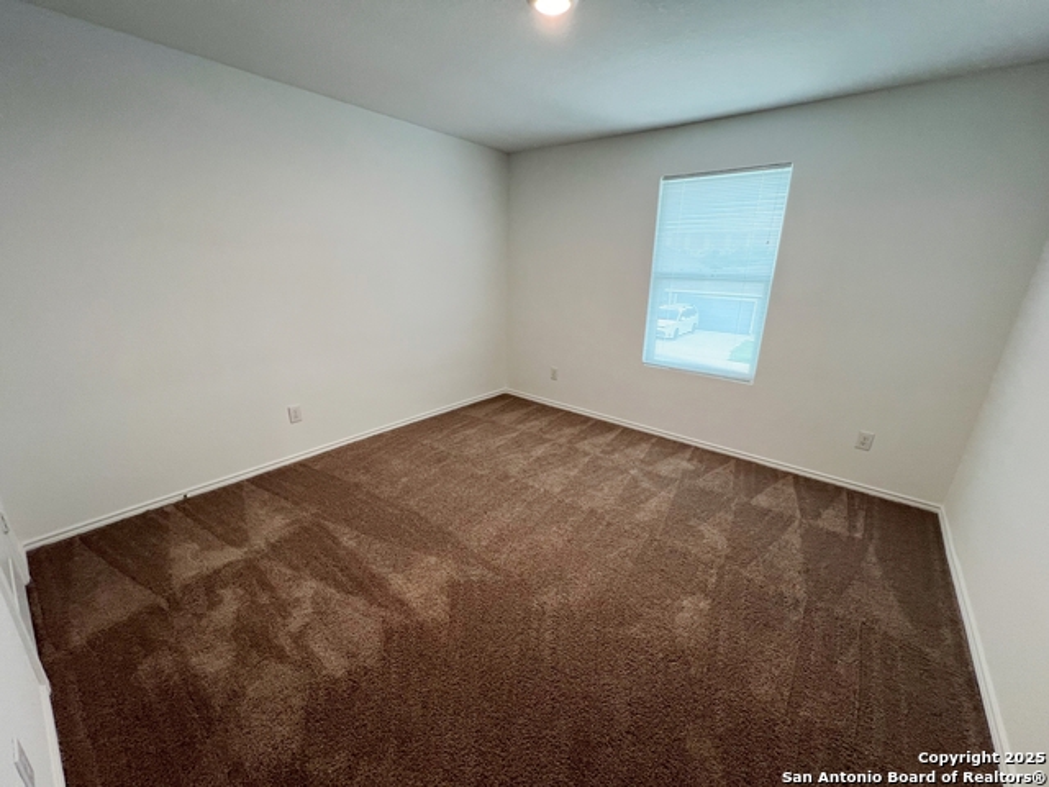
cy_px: 394
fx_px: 394
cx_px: 524
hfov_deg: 106.2
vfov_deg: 89.9
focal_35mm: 13
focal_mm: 1.57
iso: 125
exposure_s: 1/60
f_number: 1.8
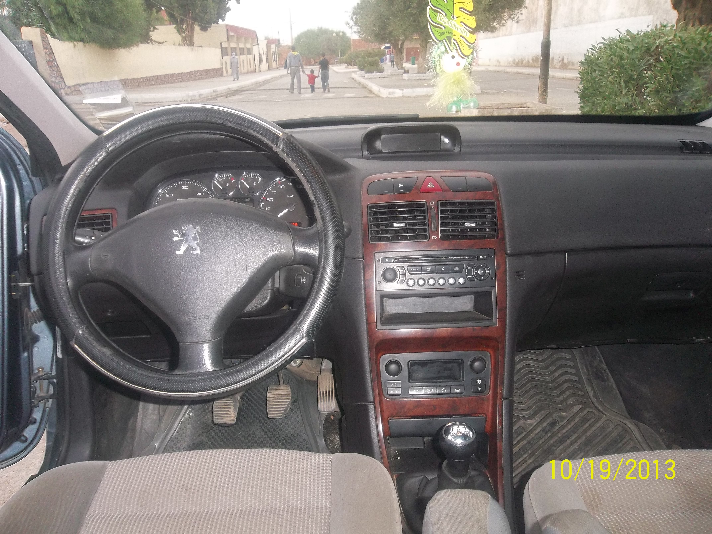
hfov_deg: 65.3
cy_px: 267
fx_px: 555
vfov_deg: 51.4
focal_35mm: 27
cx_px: 356
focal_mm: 4.9
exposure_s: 1/30
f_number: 3.5
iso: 160
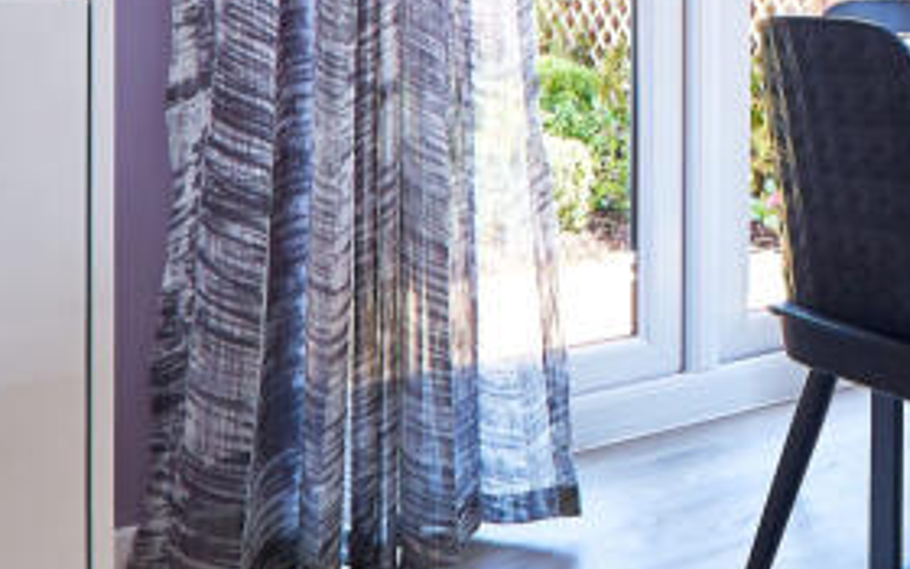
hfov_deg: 27.7
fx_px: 1389
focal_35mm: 56
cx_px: 1280
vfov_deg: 22.1
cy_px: -28
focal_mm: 10
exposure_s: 1/20
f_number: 7.1
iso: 200
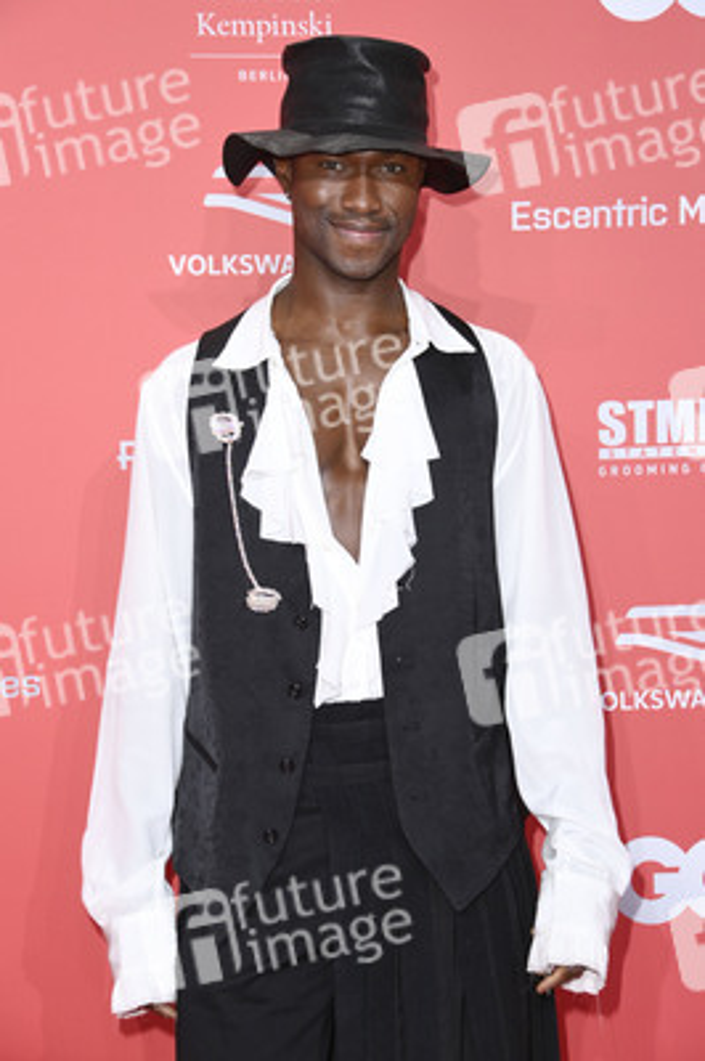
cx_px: 352
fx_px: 2413
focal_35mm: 82
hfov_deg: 16.6
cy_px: 530
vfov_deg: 24.8
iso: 1000
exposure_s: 1/250
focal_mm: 82
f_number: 5.6
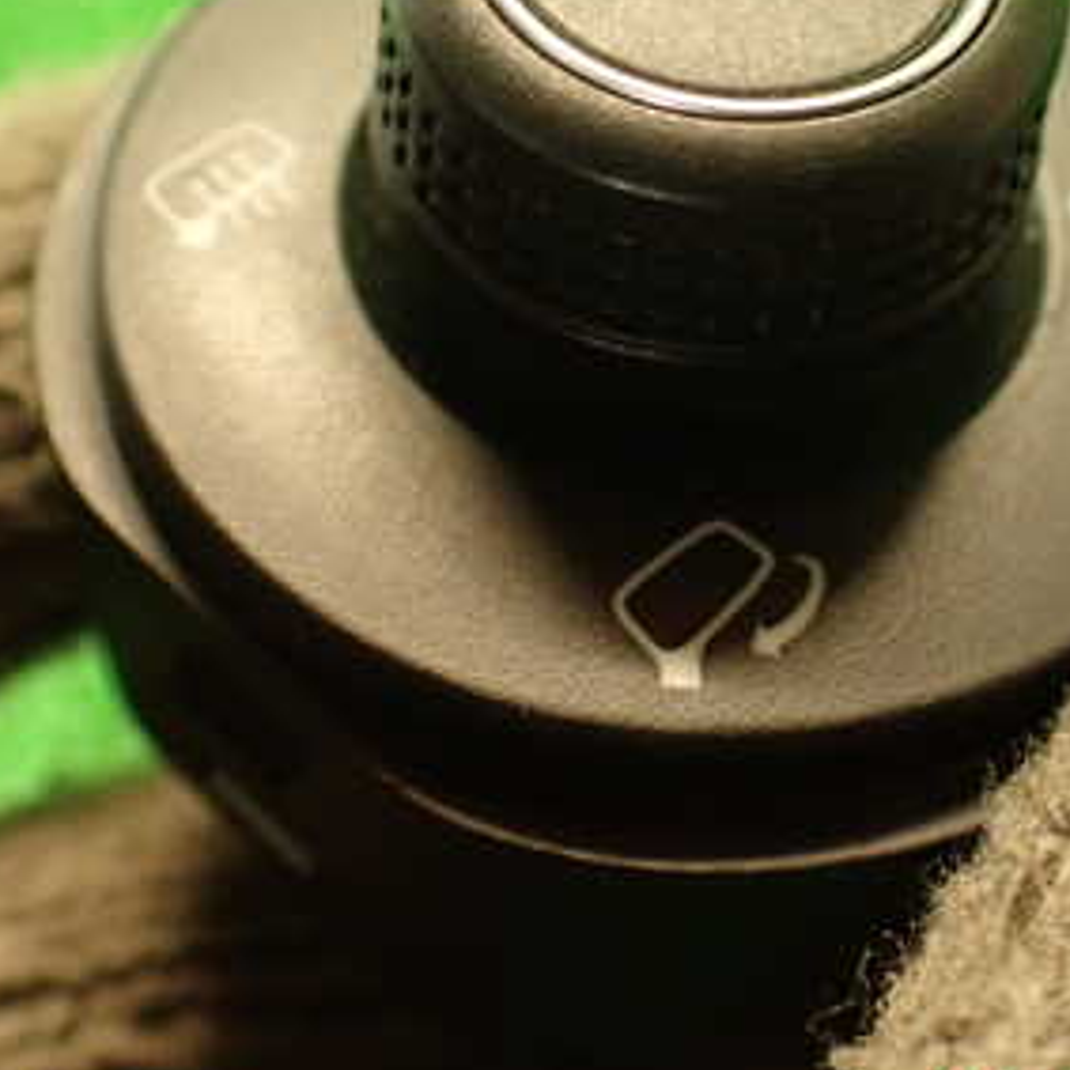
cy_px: 314
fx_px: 2098
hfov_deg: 28.5
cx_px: 669
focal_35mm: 60
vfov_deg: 28.3
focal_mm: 5.79
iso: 640
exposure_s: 1/30
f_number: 2.4
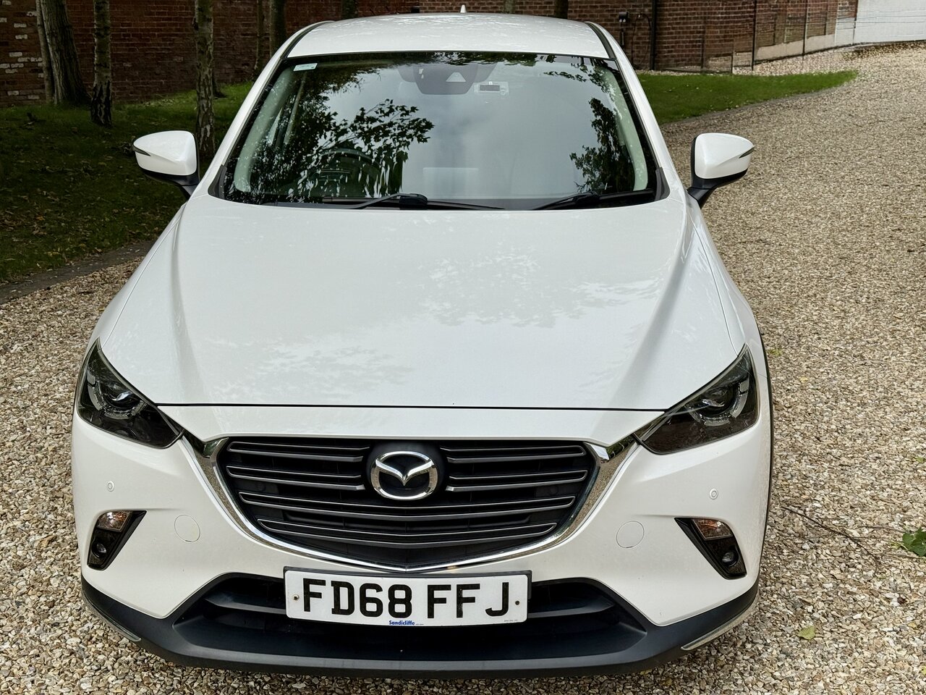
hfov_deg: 39.7
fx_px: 1284
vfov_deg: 30.3
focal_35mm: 48
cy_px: 348
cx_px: 463
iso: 64
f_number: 1.78
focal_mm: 6.76
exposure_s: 1/4587
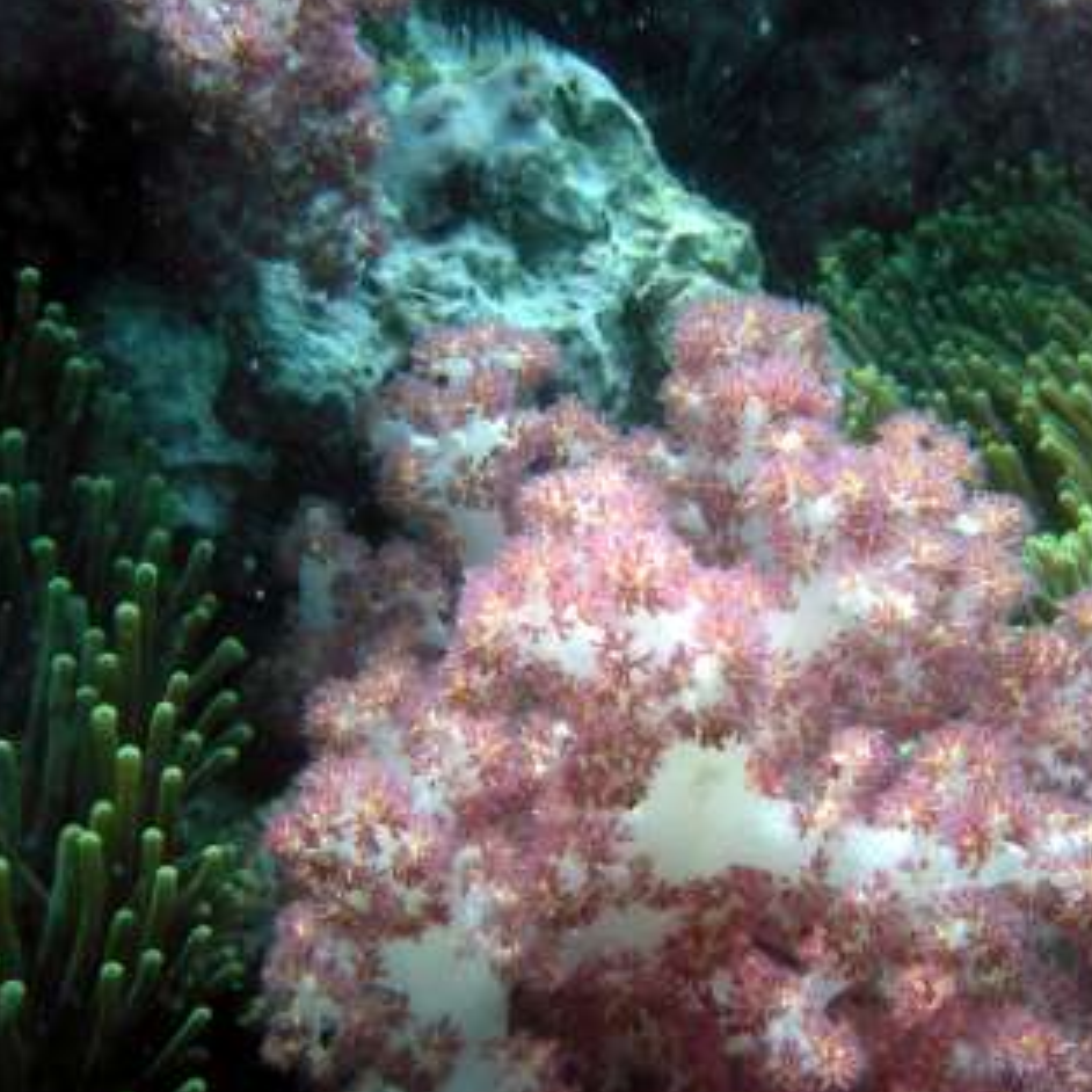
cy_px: 539
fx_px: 1642
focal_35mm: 46
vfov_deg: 36.8
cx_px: 713
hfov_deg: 36.5
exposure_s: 1/90
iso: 50
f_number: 2.8
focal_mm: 6
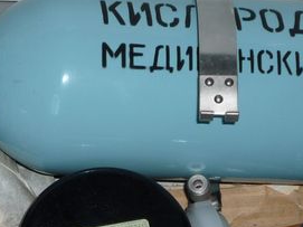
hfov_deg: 11.9
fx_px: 1444
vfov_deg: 8.9
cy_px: 210
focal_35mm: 165
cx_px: 54
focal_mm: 10.9
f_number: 5.2
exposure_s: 1/40
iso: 100
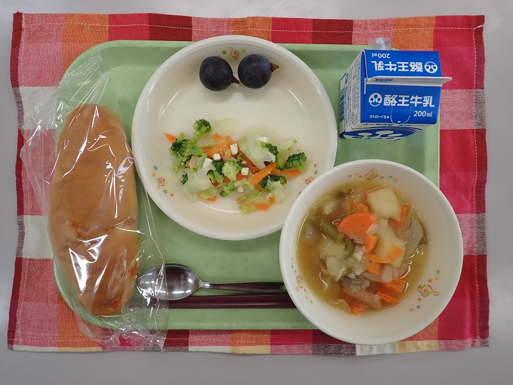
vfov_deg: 54.9
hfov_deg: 69.4
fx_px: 370
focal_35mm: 25
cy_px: 192
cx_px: 256
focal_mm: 4.5
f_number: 2
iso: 100
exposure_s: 1/125
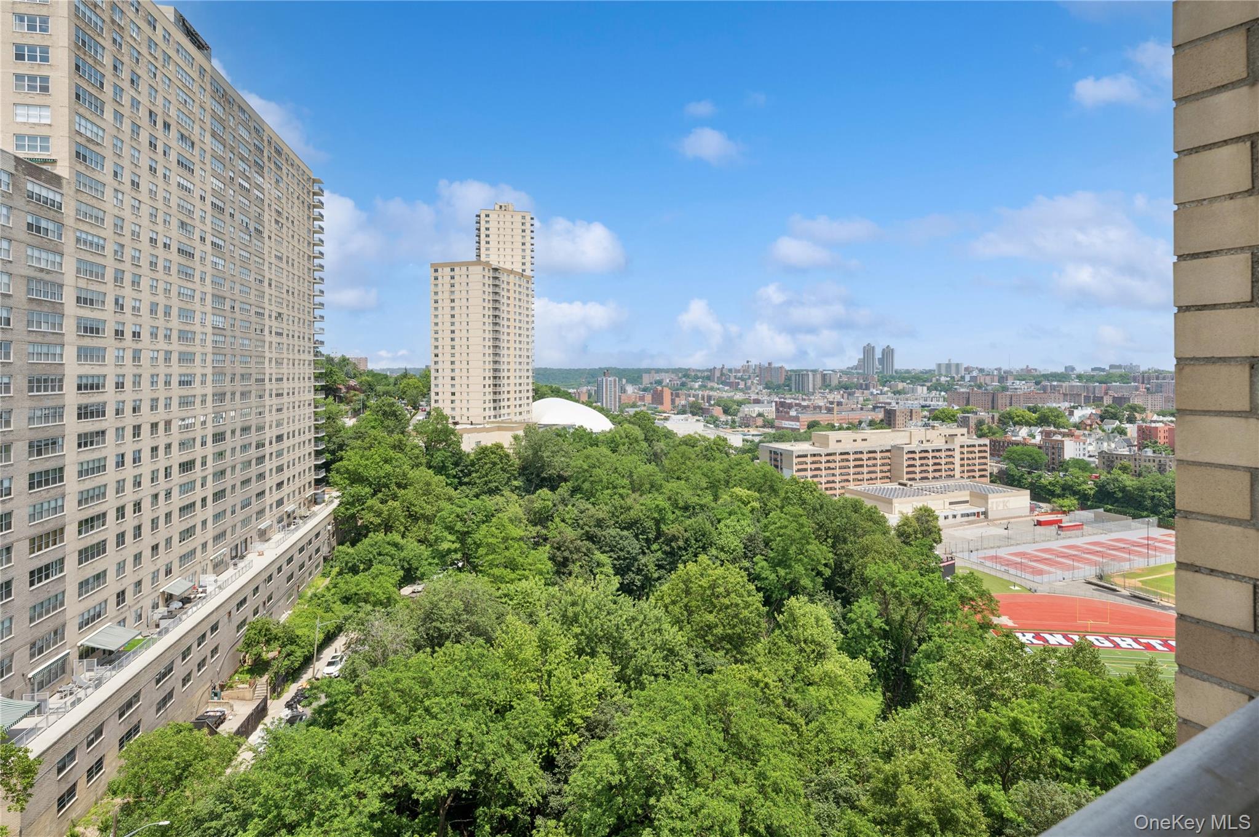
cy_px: 418
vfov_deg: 67.3
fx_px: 629
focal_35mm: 18
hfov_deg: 90.0
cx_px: 630
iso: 200
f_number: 11
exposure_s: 1/125
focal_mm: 18
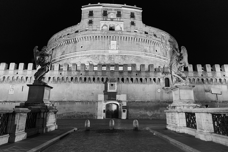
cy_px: 76
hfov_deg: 76.1
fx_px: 146
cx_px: 114
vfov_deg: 55.1
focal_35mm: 23
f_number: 3.5
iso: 800
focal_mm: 15
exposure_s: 1/6
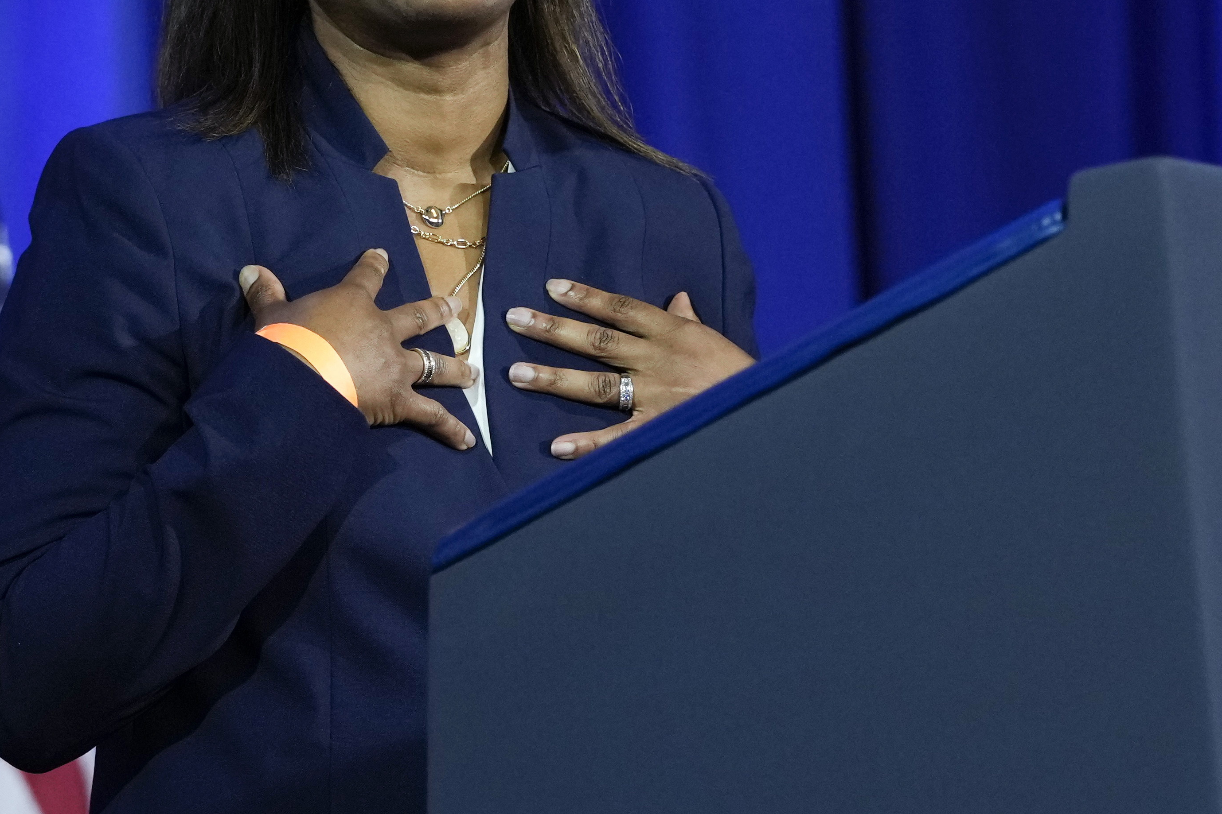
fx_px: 9402
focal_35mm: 277
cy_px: 59
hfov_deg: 7.4
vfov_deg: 5.0
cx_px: 746
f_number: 3.2
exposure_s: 1/250
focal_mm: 91
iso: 2000
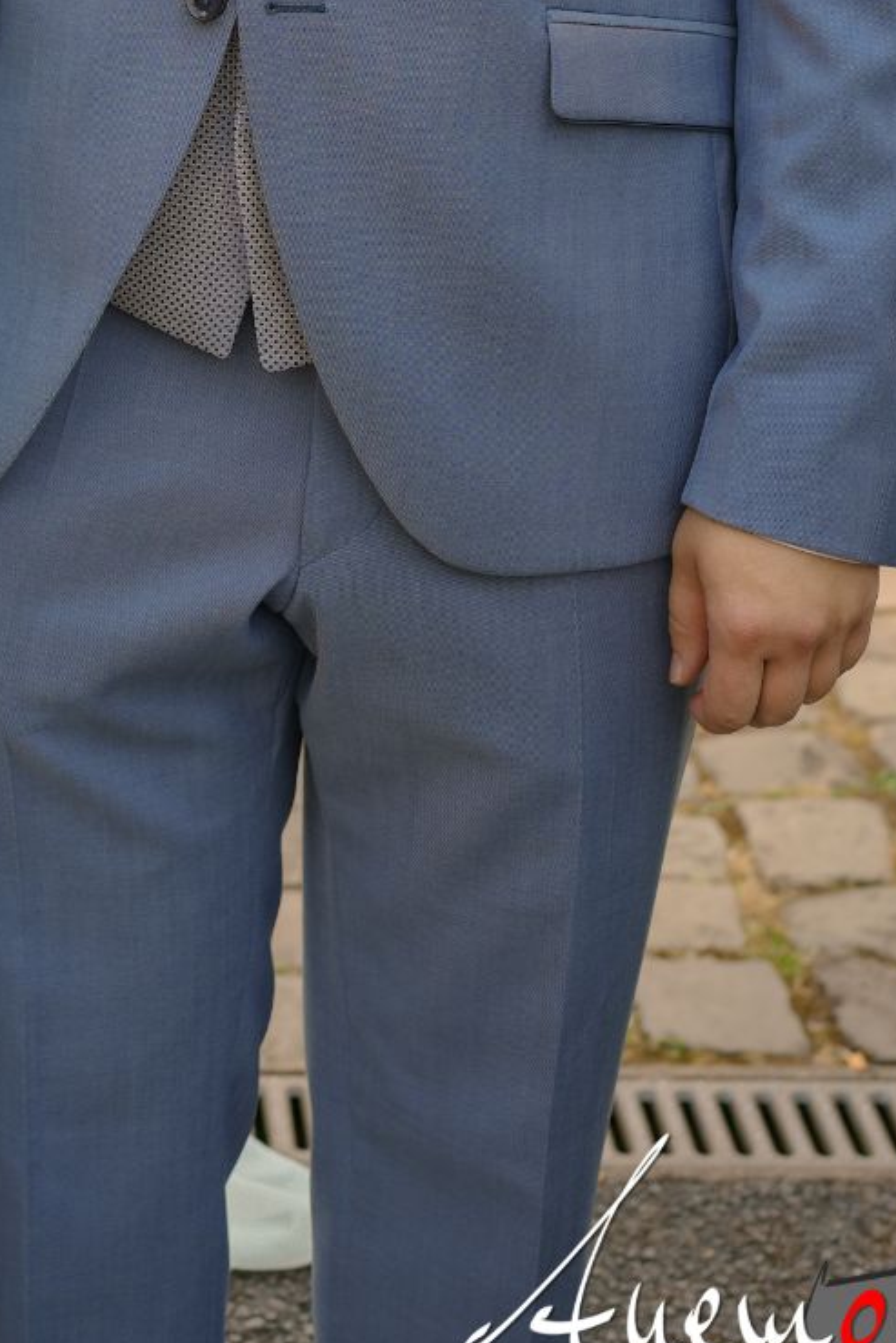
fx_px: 3619
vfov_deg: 19.5
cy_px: -382
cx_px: -81
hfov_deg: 13.8
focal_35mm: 97
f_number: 3.5
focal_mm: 35
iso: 100
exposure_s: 1/320
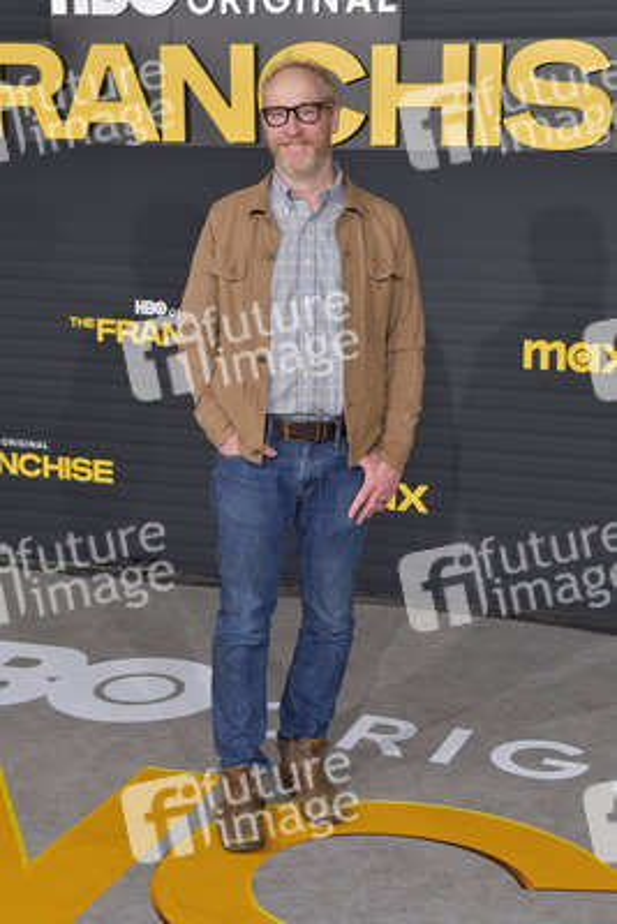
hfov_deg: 24.6
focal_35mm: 55
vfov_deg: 36.2
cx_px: 308
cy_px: 462
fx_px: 1413
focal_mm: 55
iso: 400
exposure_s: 1/250
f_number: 6.3
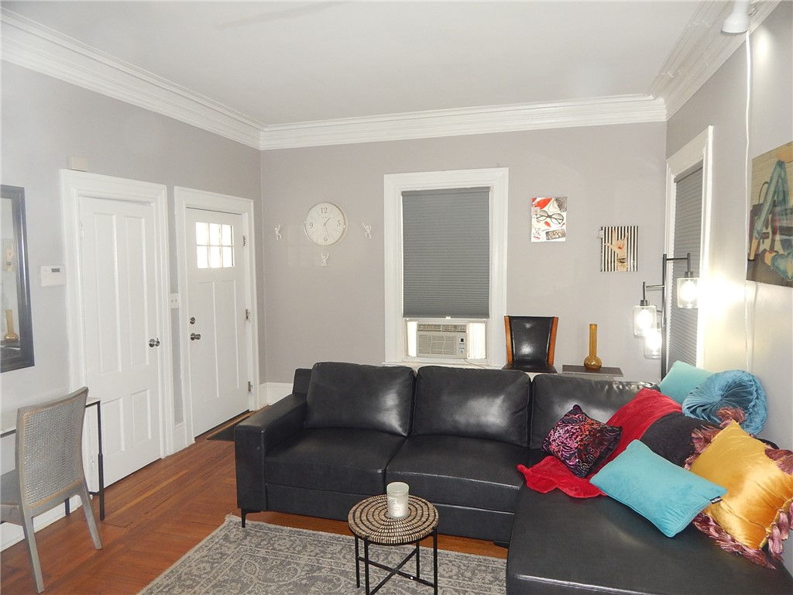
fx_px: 527
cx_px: 396
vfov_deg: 58.9
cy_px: 298
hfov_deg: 73.9
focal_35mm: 23
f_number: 3
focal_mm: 4
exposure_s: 1/30
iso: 250
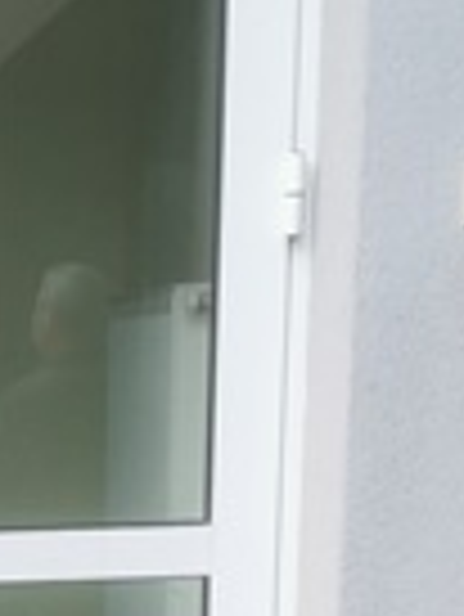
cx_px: -248
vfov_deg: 11.0
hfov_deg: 9.1
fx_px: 2819
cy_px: 1358
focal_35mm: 158
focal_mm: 5.56
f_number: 1.6
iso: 50
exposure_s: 1/367
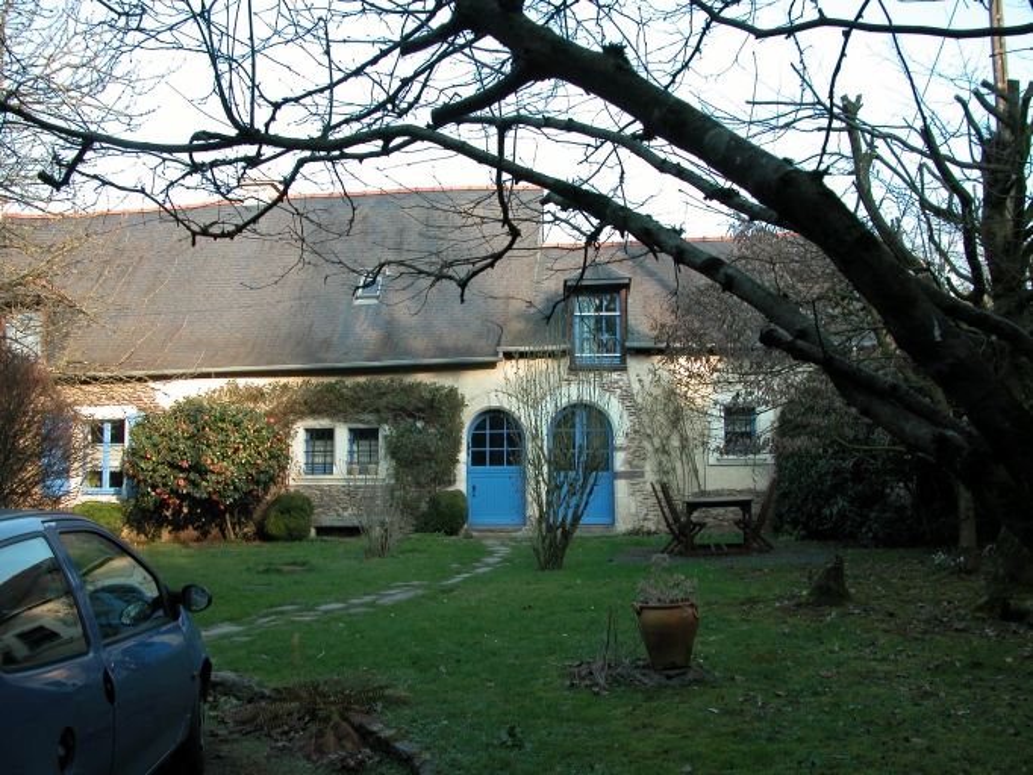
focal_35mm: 35
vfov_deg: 40.7
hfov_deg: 52.6
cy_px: 388
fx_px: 1045
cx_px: 516
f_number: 4
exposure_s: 1/131
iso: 100
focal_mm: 8.9
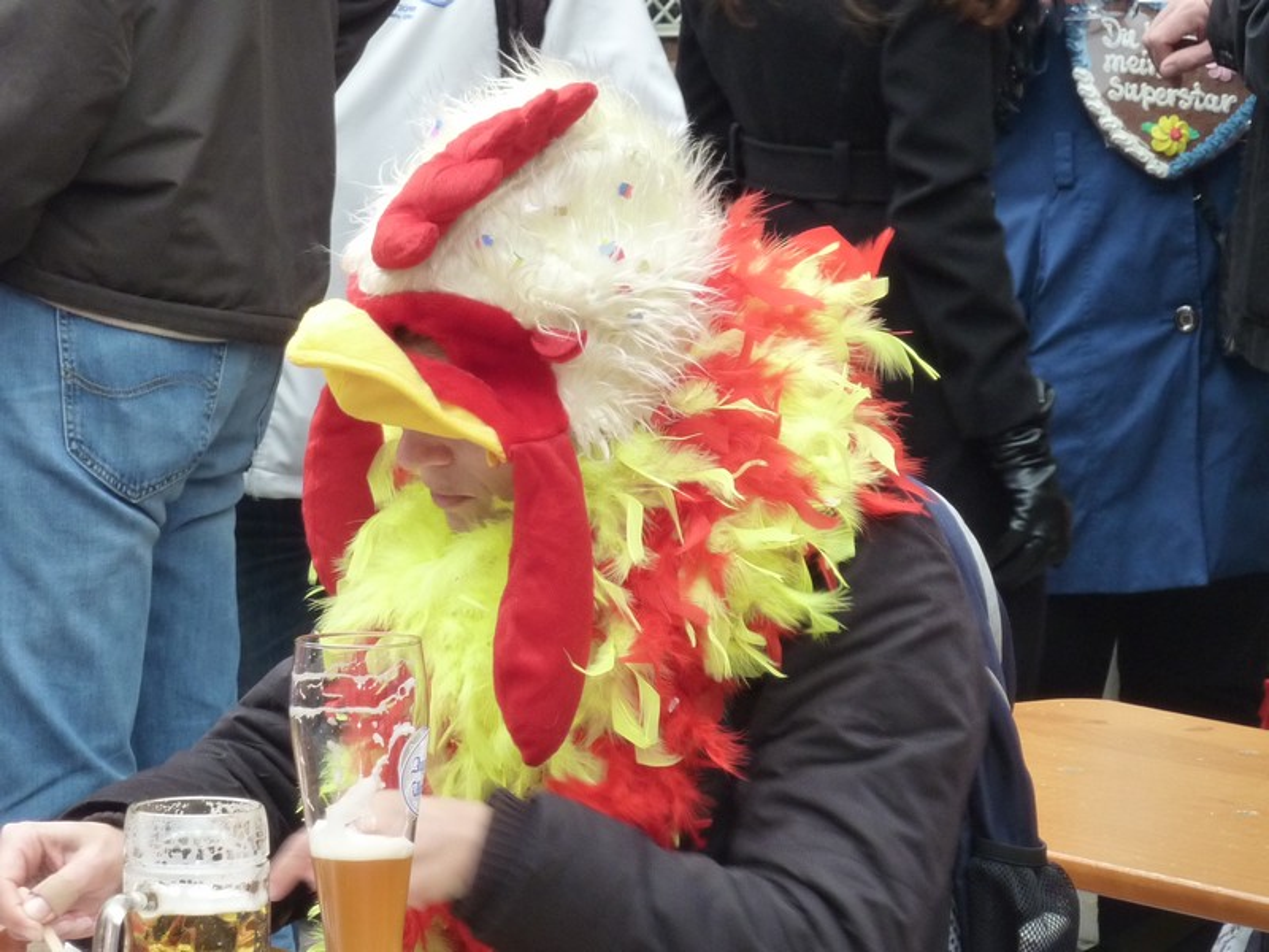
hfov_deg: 8.7
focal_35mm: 227
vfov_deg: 6.5
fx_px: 8322
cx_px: 634
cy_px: 476
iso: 250
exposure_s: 1/40
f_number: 4.5
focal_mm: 25.9
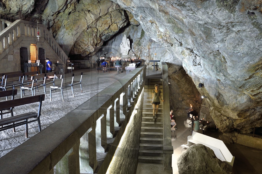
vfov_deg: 41.0
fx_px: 233
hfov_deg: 58.7
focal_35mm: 32
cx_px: 136
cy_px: 78
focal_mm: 27
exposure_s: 1/6
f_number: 6.3
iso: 1600
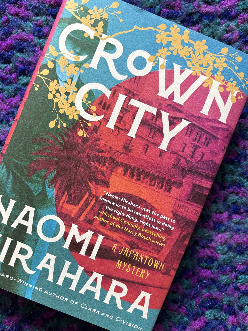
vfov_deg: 56.8
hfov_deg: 44.1
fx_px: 306
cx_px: 107
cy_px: 169
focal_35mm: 32
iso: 250
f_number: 1.6
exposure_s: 1/60
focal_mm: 5.96
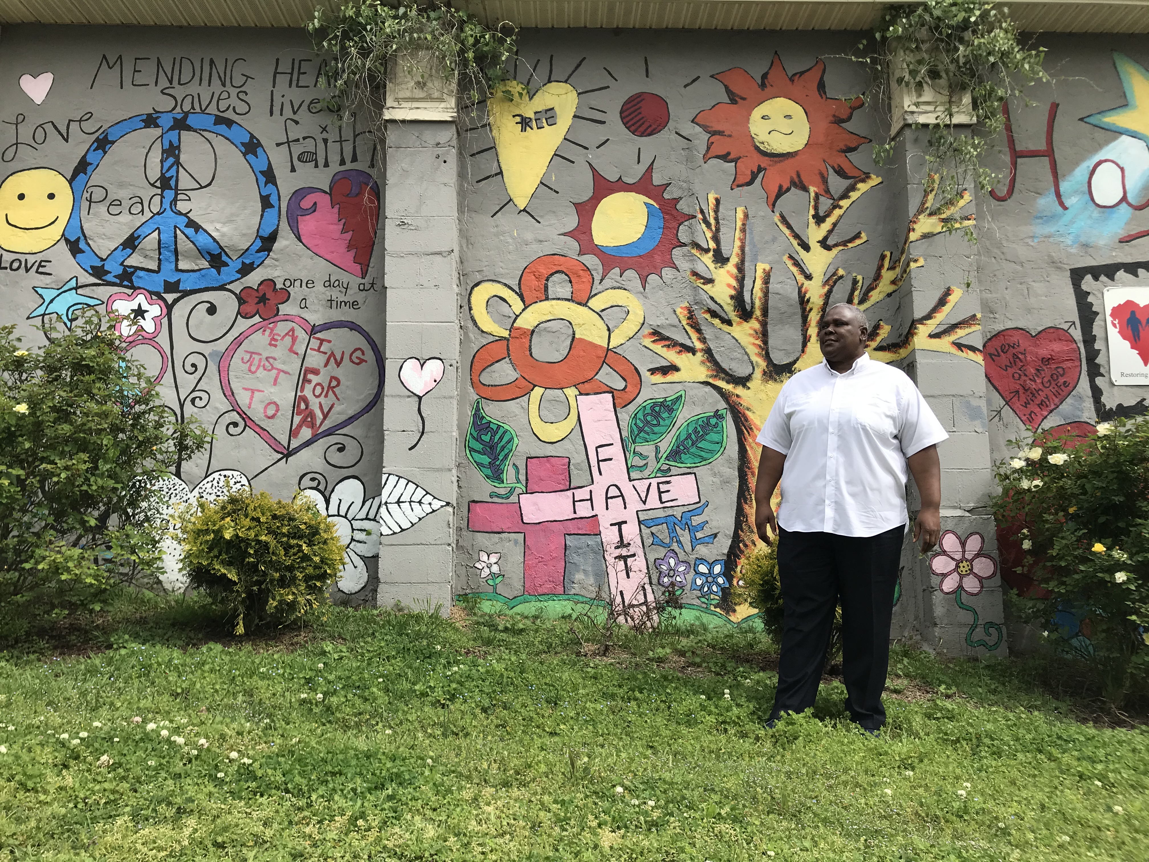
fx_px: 929
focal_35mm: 28
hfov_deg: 63.4
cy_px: 431
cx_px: 574
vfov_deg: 49.7
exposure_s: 1/1277
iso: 20
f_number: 1.8
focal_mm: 3.99
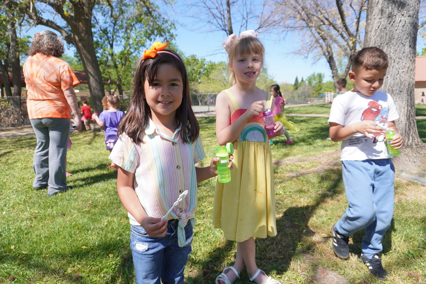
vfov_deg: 53.1
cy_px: 142
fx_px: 284
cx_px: 213
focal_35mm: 24
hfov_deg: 73.7
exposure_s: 1/500
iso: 100
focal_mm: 16
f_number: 4.5
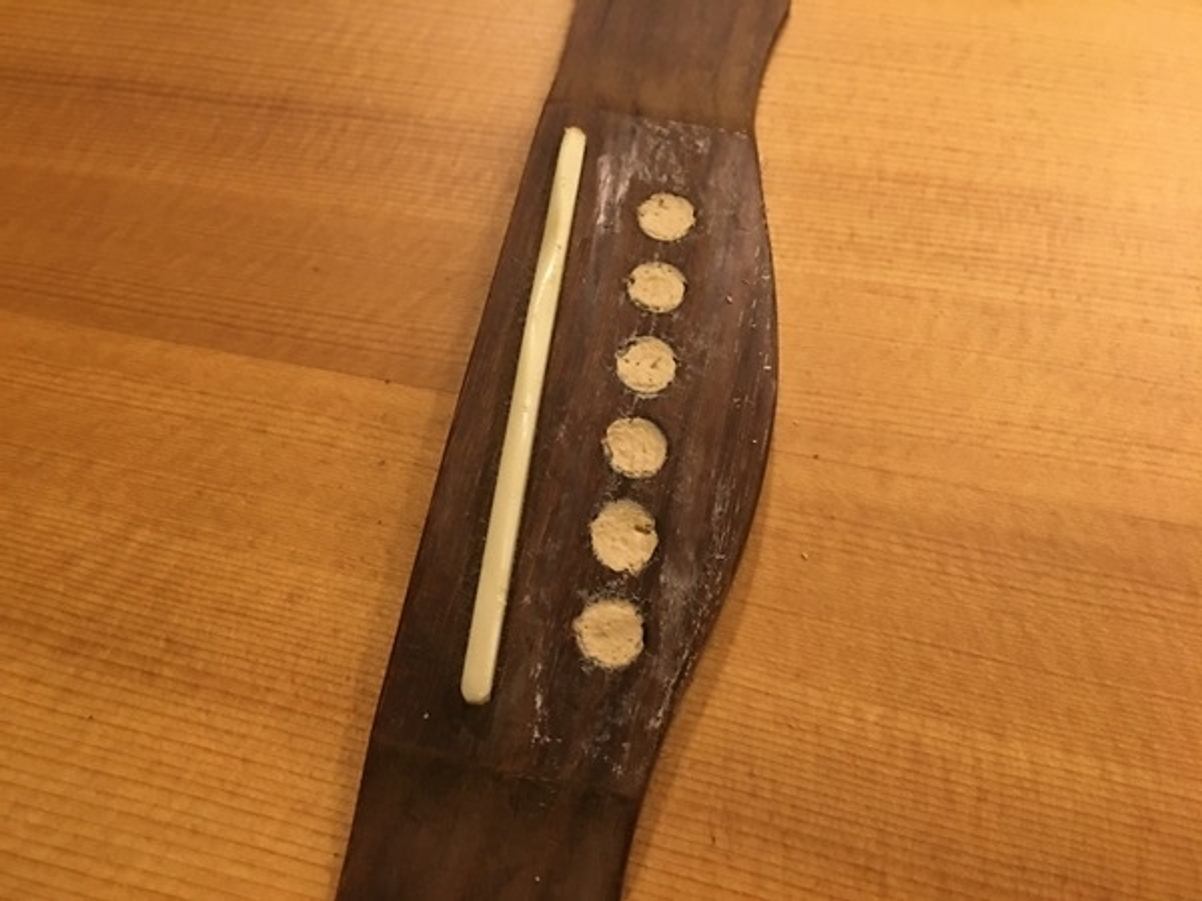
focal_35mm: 29
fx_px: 1007
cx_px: 601
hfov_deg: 61.7
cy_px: 450
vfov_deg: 48.2
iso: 100
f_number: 2.2
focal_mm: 4.15
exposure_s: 1/15
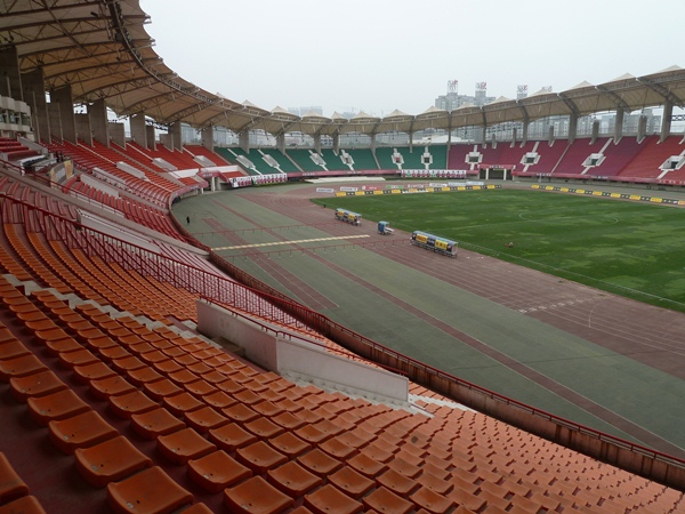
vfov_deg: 54.9
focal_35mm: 25
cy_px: 257
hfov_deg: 69.4
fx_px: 495
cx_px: 342
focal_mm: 4.1
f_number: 4
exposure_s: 1/160
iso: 80
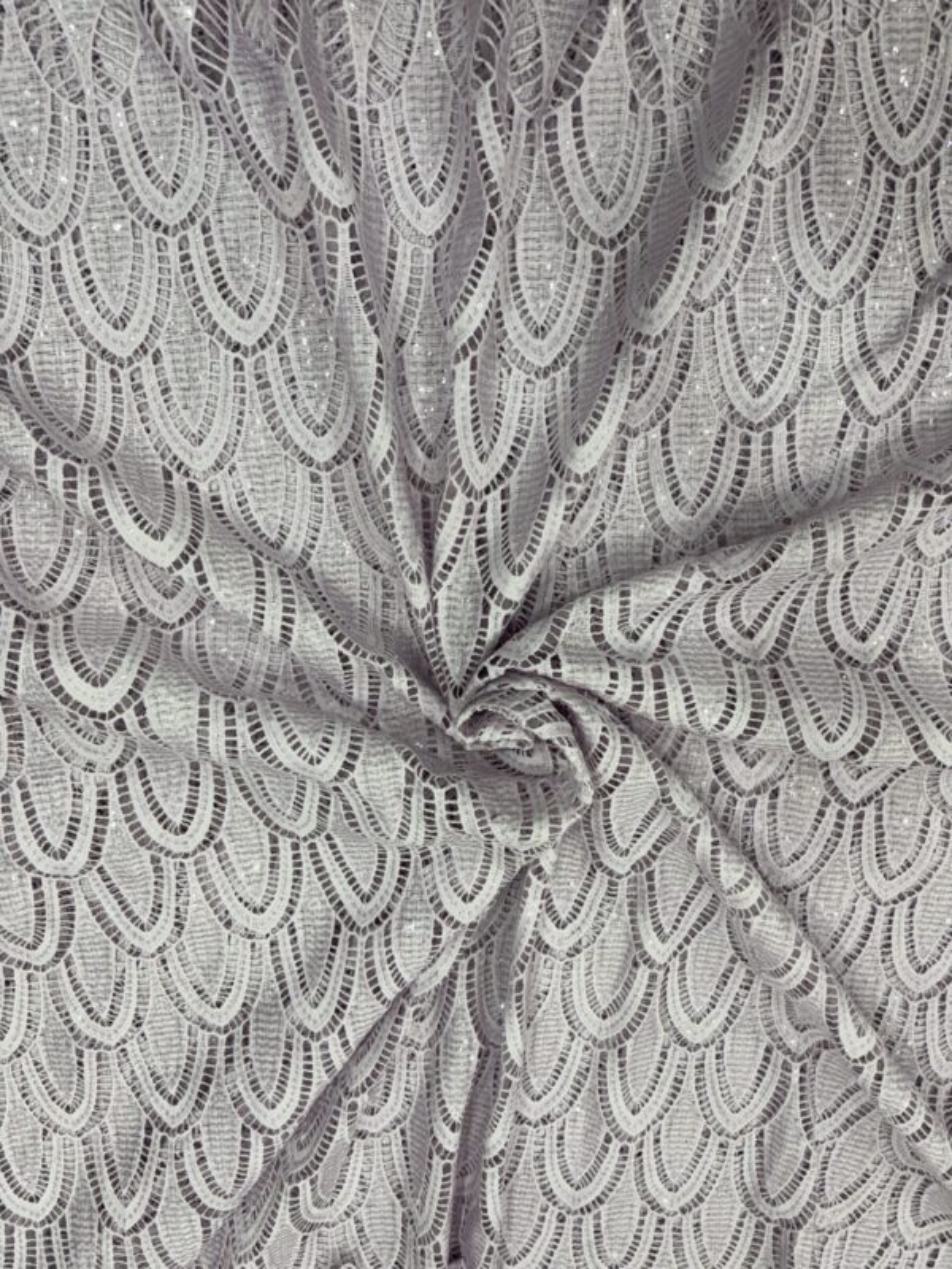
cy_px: 634
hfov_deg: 53.1
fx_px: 953
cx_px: 476
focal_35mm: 26
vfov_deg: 67.3
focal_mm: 5.96
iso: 80
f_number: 1.6
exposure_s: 1/100
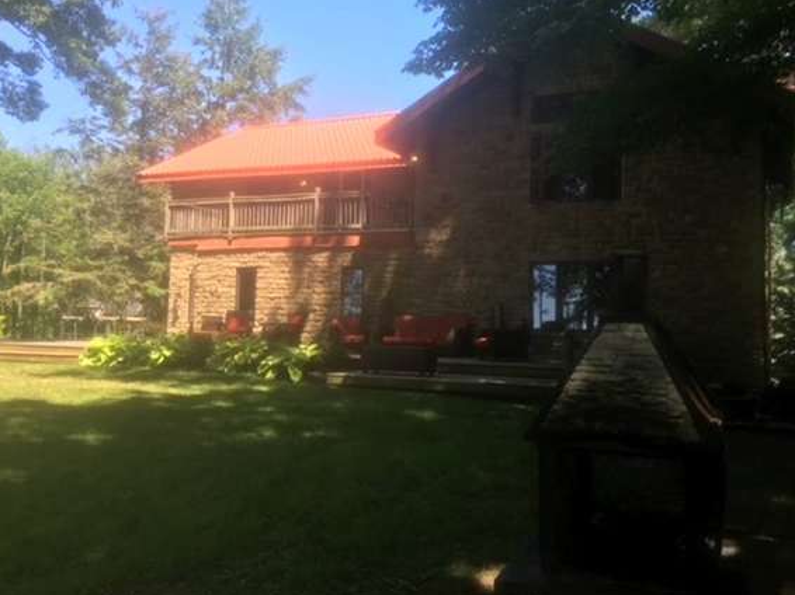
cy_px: 265
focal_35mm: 35
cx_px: 379
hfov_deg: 52.6
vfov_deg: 40.6
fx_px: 803
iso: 25
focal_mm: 4.15
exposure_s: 1/356
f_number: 2.2
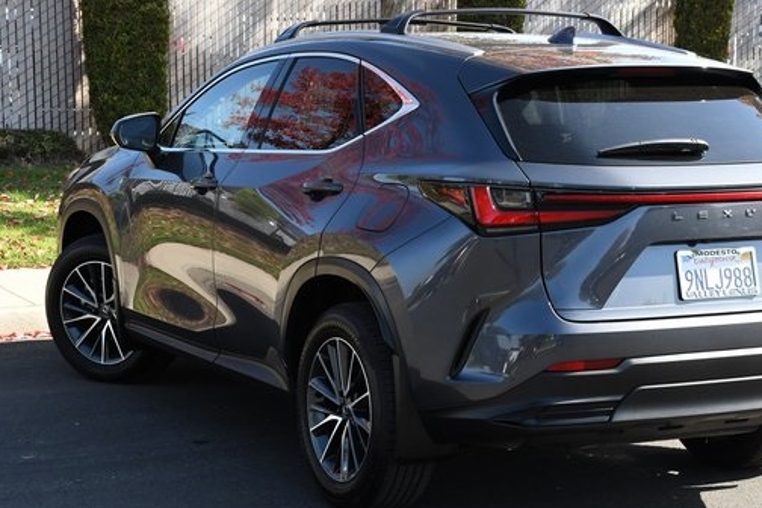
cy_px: 270
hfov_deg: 25.4
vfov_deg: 17.1
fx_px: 1693
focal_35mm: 80
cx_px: 420
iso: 1250
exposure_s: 1/500
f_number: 11
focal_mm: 42
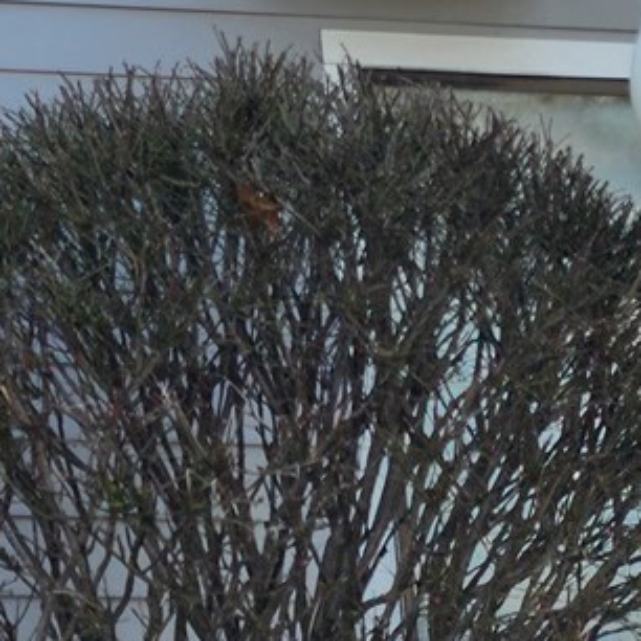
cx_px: -452
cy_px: -256
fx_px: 2137
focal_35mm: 102
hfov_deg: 15.1
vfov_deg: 15.9
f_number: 1.8
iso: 12
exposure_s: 1/593
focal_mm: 6.4
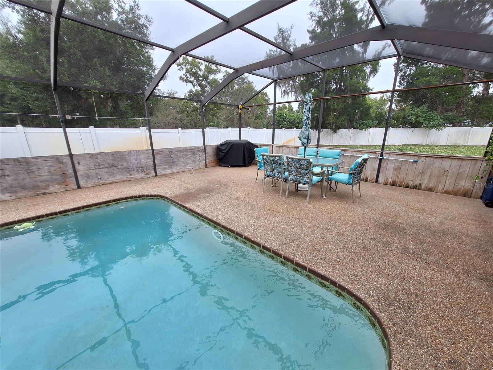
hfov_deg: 106.2
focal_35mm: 13
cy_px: 185
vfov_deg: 89.9
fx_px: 185
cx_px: 246
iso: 40
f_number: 2.2
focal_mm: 1.74
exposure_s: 1/169
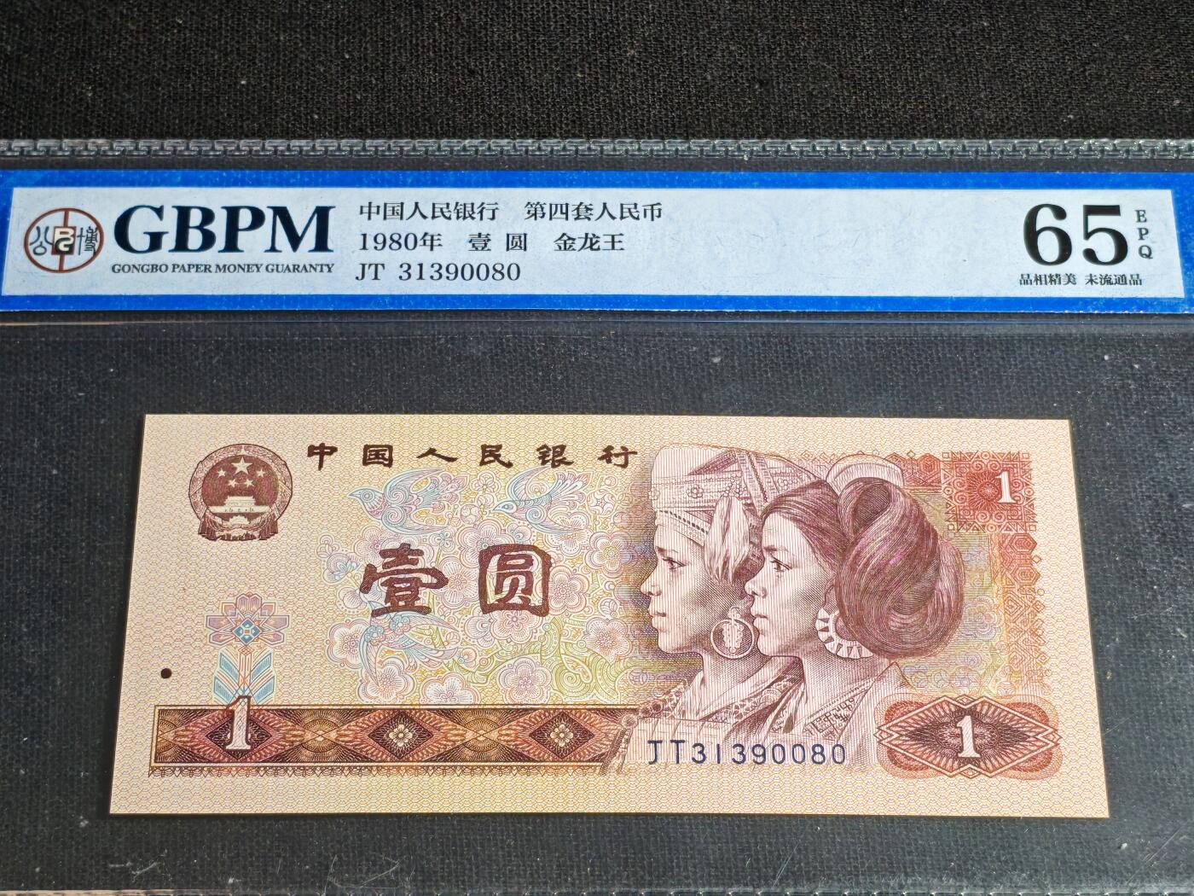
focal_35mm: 75
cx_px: 597
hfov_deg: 26.0
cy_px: 448
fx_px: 2587
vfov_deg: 19.6
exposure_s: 1/288
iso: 50
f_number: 1.5
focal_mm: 4.94
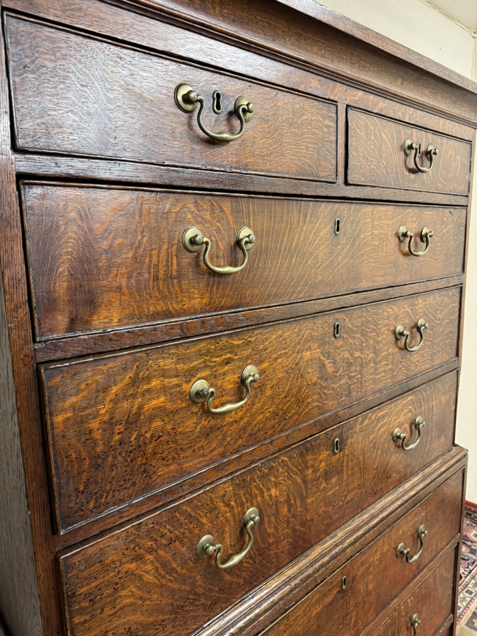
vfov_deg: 71.6
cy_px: 318
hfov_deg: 56.8
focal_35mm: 24
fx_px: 441
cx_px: 238
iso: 320
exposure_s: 1/50
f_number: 1.78
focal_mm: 6.76
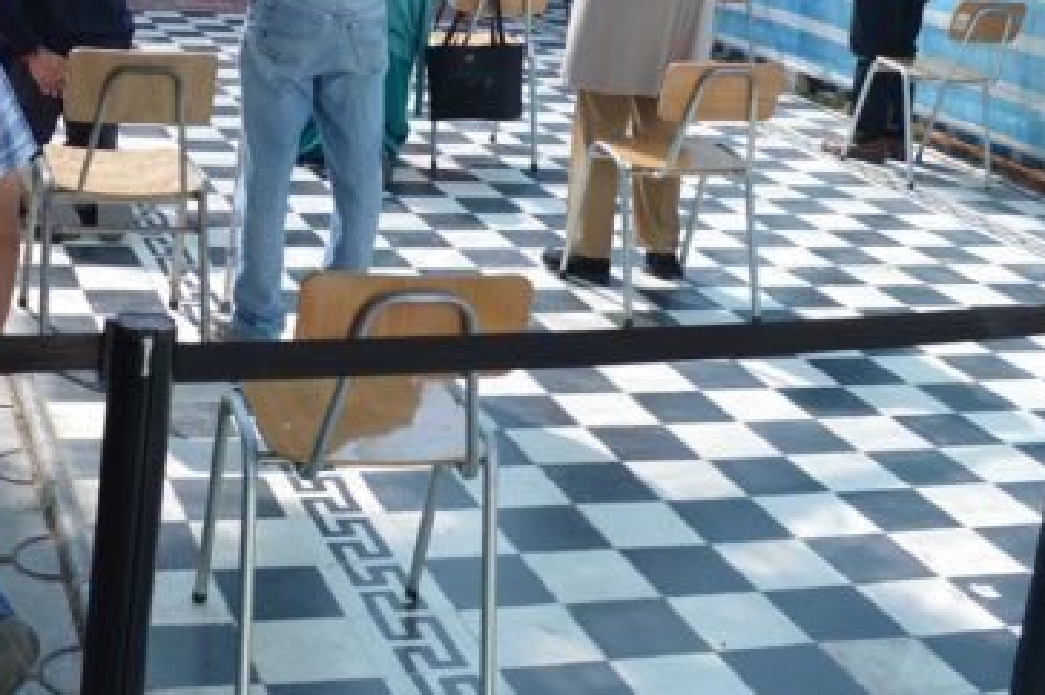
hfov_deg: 34.5
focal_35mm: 57
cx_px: 290
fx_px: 1653
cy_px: 72
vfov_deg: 23.1
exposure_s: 1/500
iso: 640
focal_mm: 18
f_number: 3.5
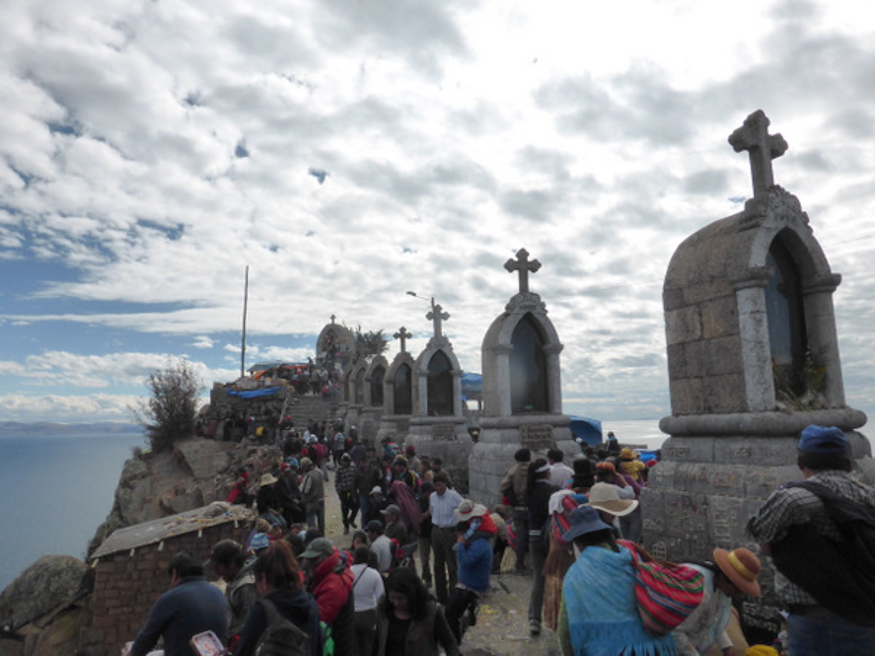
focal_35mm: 25
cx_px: 438
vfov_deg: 54.9
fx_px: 632
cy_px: 328
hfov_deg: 69.4
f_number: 5
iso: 160
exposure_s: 1/1600
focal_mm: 4.3
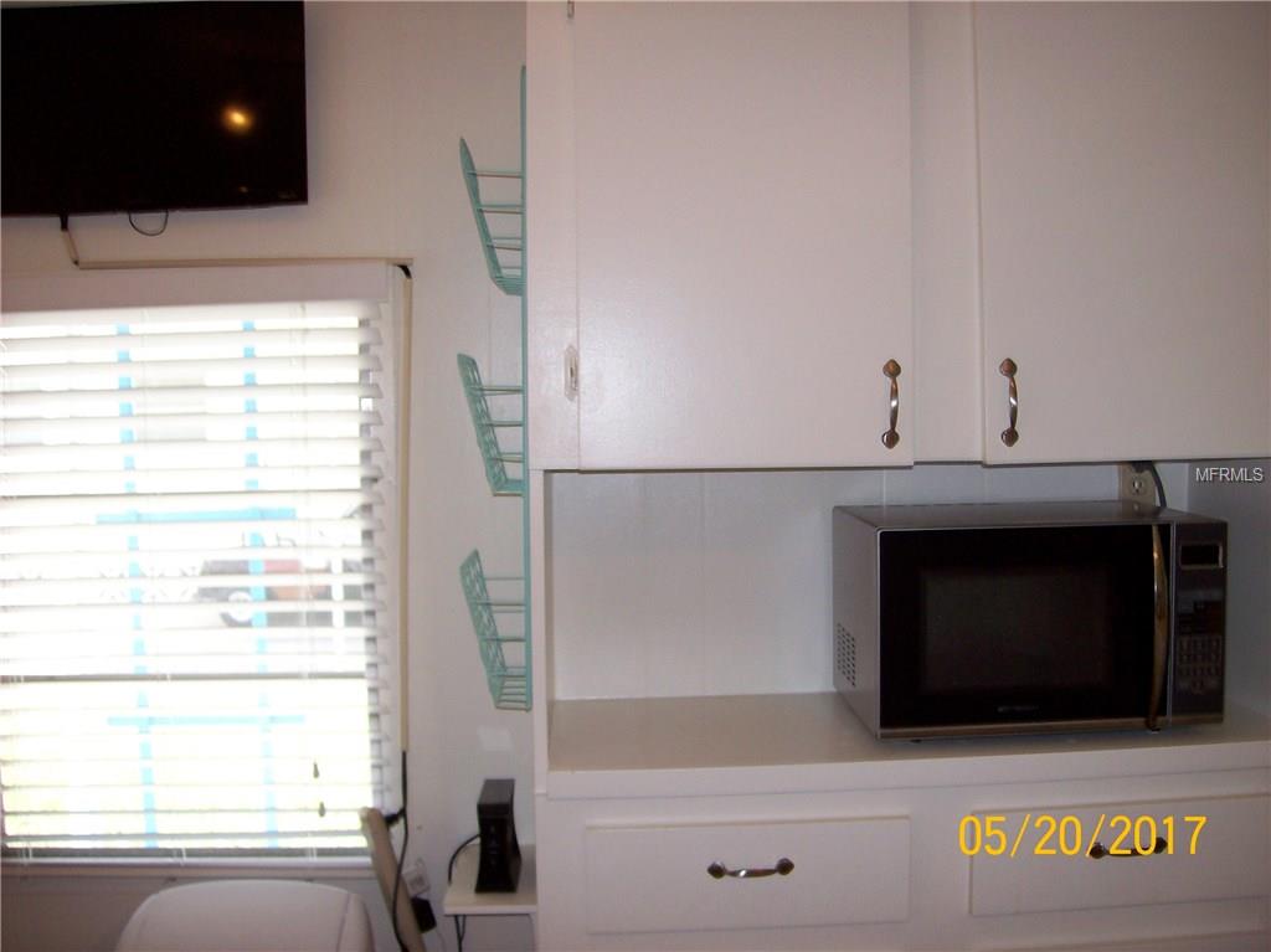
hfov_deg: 51.4
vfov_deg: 39.6
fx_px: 1321
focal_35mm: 36
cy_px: 476
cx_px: 636
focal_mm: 6
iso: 80
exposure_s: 1/64
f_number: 2.7
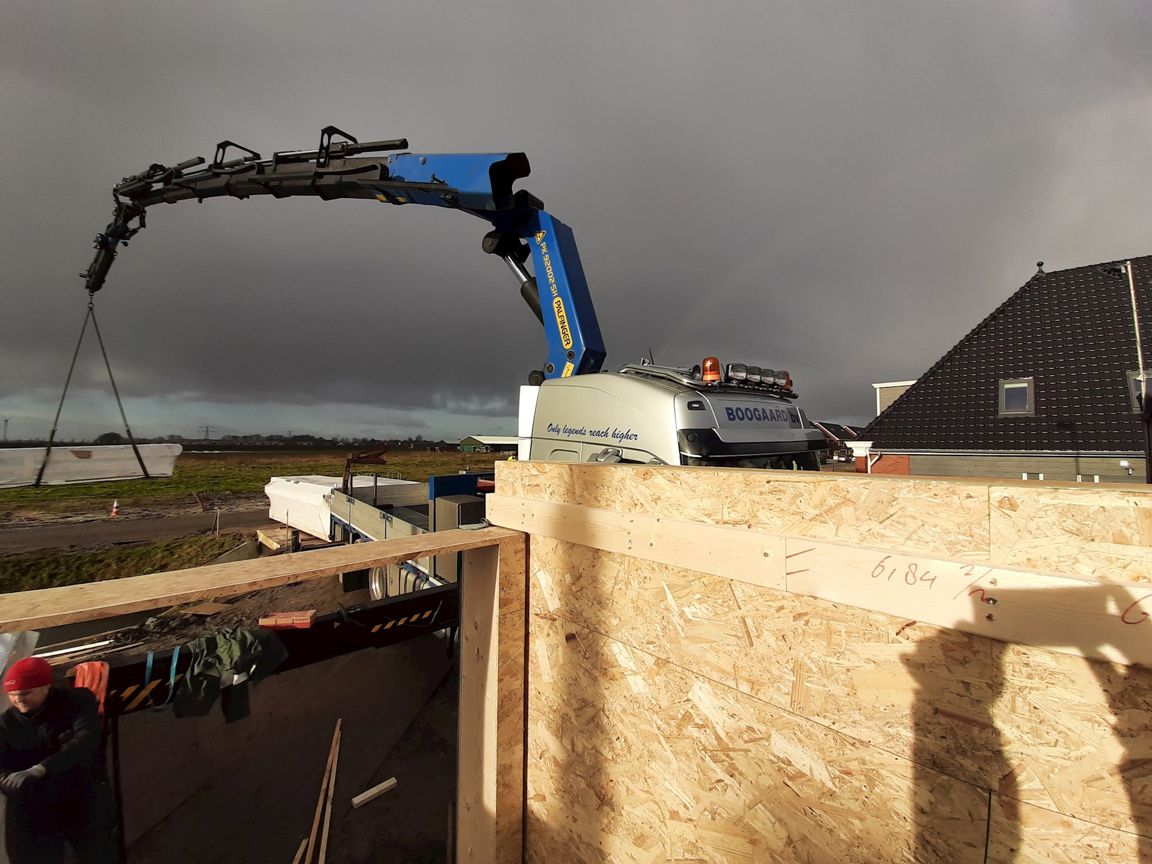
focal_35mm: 13
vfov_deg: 89.9
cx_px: 576
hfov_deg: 106.2
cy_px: 432
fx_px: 433
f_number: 2.2
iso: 40
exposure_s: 1/914
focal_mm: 1.42
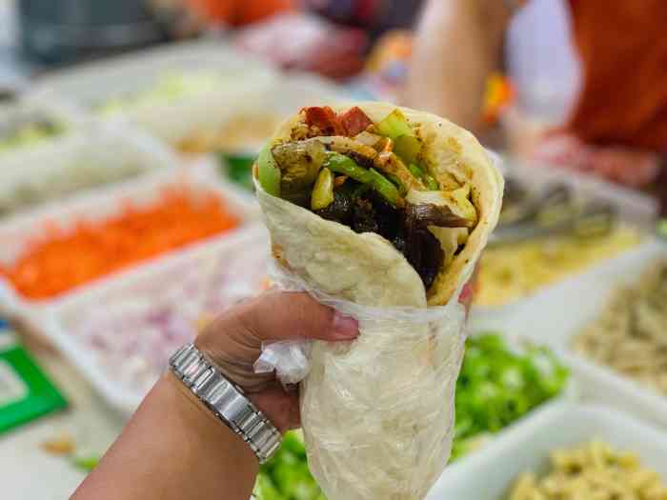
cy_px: 250
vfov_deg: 28.0
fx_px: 1002
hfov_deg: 36.8
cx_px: 334
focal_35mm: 52
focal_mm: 6
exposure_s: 1/50
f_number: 2.4
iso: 250
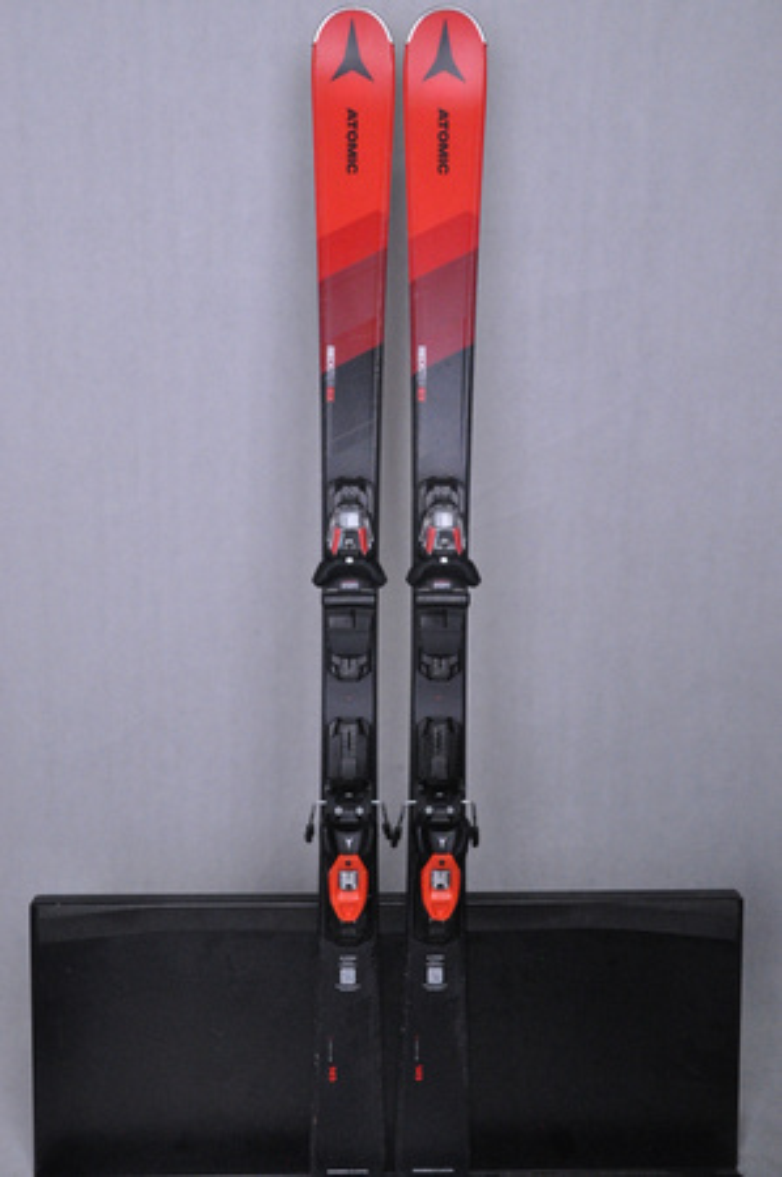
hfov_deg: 35.4
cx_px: 391
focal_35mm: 38
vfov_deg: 51.3
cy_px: 588
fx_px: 1225
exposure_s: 1/125
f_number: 9.5
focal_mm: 25
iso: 3200
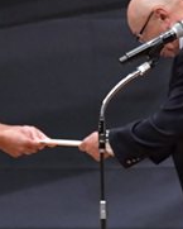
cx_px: -18
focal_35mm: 1086
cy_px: 196
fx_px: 7346
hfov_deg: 1.4
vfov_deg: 1.8
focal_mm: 180
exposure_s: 1/400
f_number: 5.6
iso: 6400
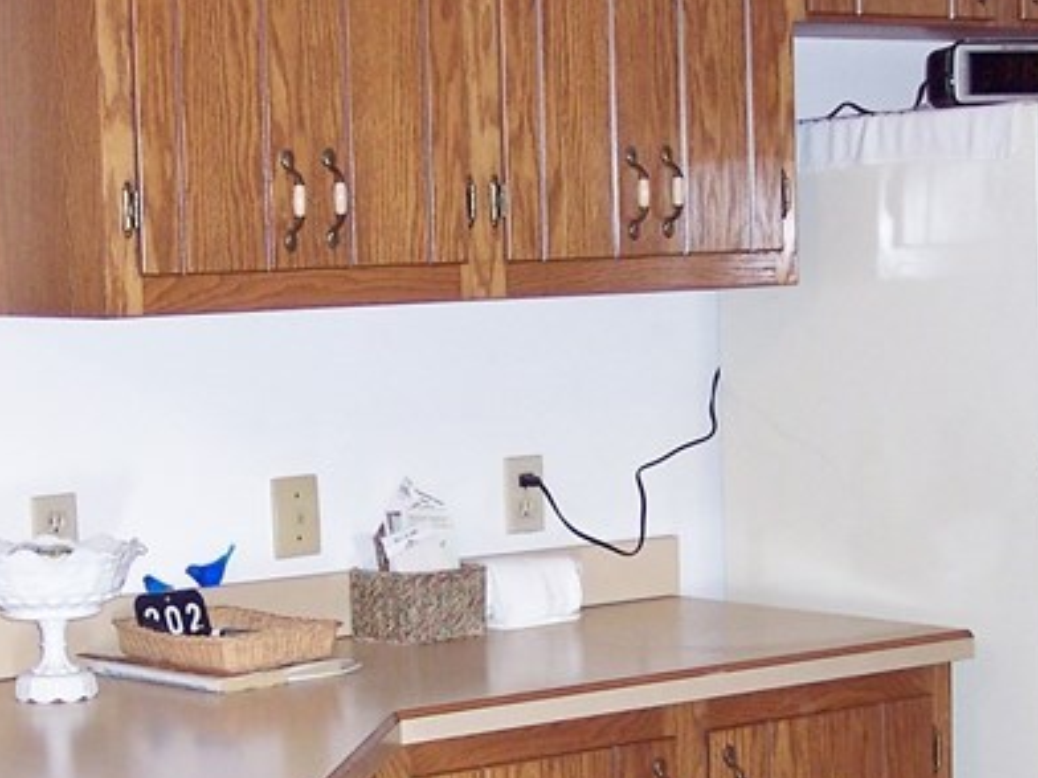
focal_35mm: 102
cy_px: 688
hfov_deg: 19.3
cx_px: 482
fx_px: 3059
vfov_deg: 14.4
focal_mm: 8
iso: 140
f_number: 2.8
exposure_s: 1/60
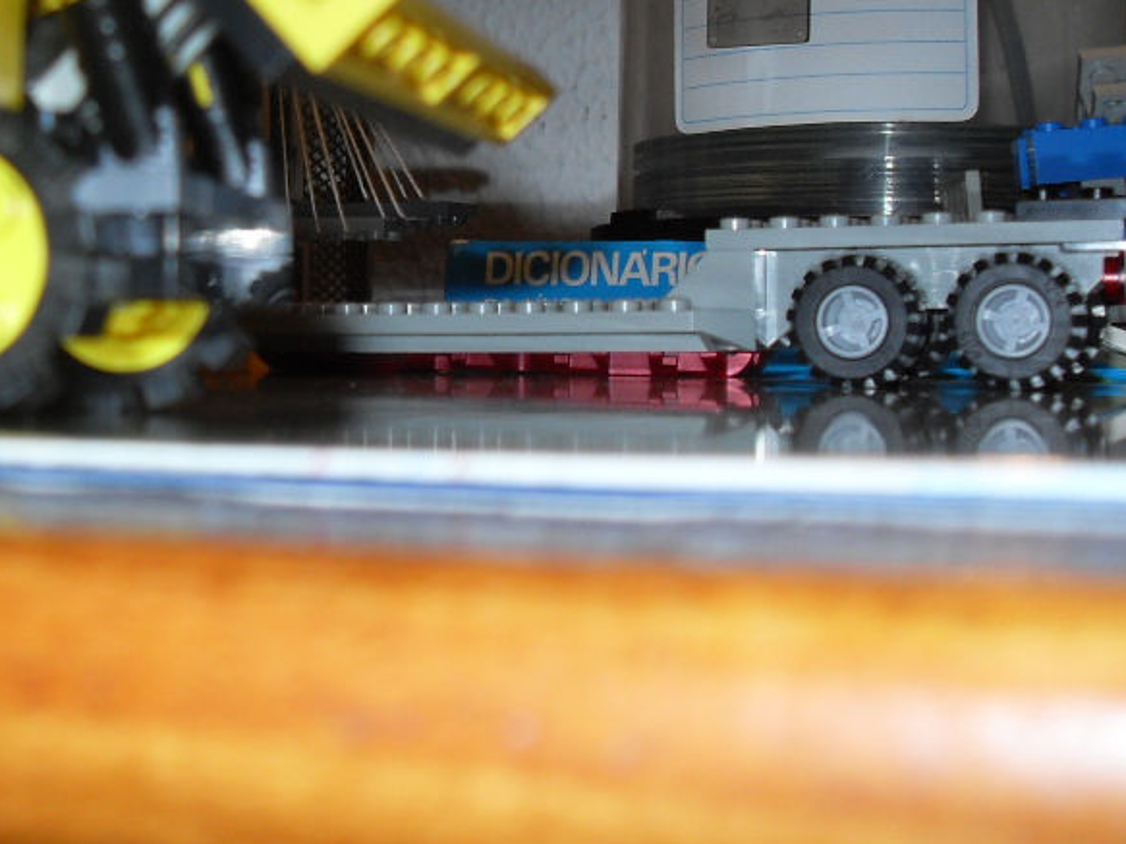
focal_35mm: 65
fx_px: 2114
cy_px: 182
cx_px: 284
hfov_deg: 29.4
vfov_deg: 22.3
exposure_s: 1/45
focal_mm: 6.3
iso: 100
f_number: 2.8
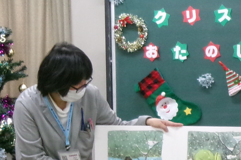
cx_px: 172
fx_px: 1292
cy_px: 177
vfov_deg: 7.1
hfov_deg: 10.6
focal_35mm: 193
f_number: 4.9
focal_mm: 9.5
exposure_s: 1/25
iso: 400
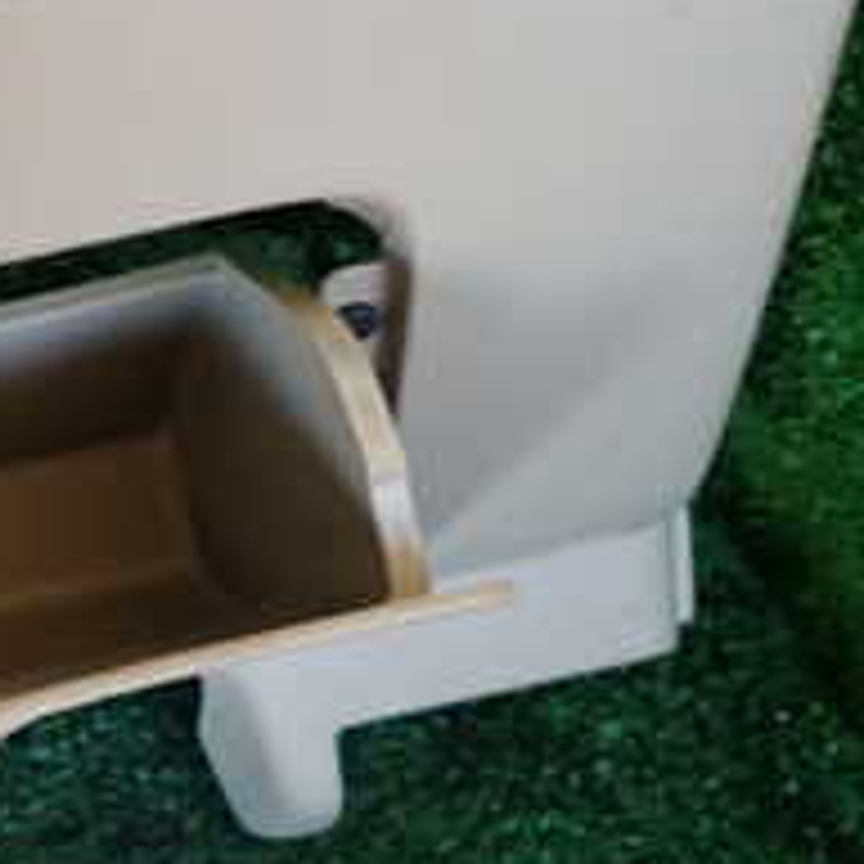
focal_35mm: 69
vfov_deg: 24.7
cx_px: -333
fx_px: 1948
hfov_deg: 21.9
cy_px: 202
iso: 250
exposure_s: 1/30
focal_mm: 4.5
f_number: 2
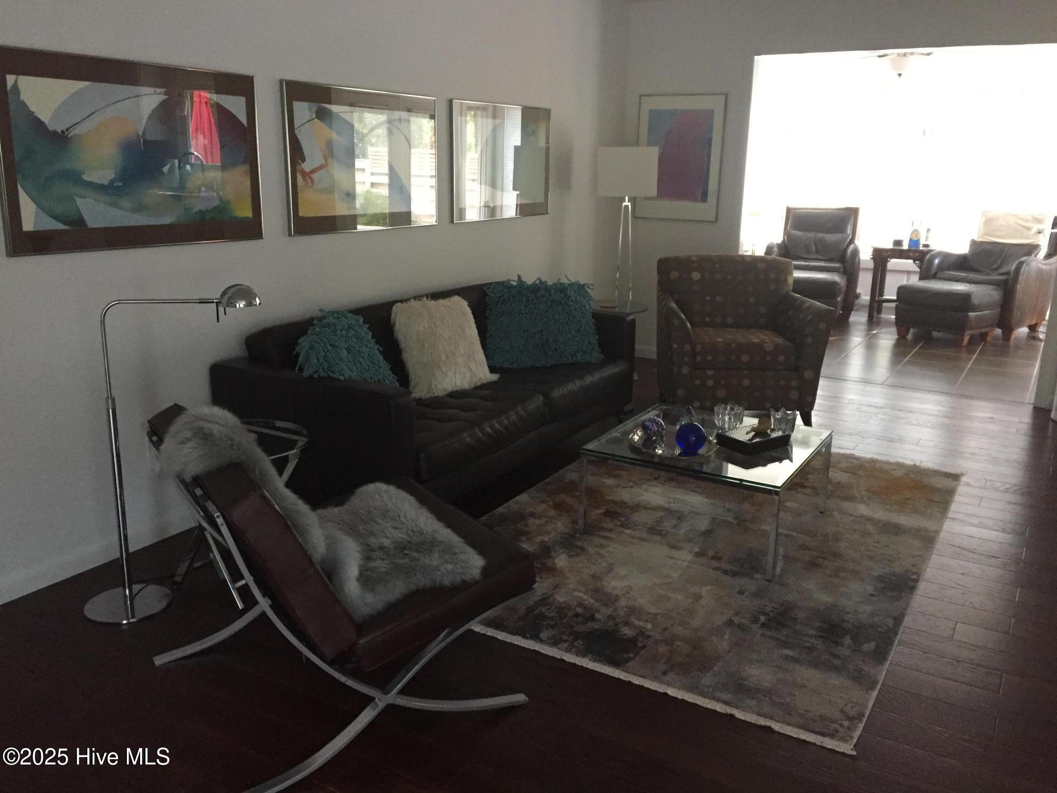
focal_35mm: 29
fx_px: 886
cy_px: 396
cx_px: 528
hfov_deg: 61.7
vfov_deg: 48.2
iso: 250
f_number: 2.2
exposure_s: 1/30
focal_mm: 4.15
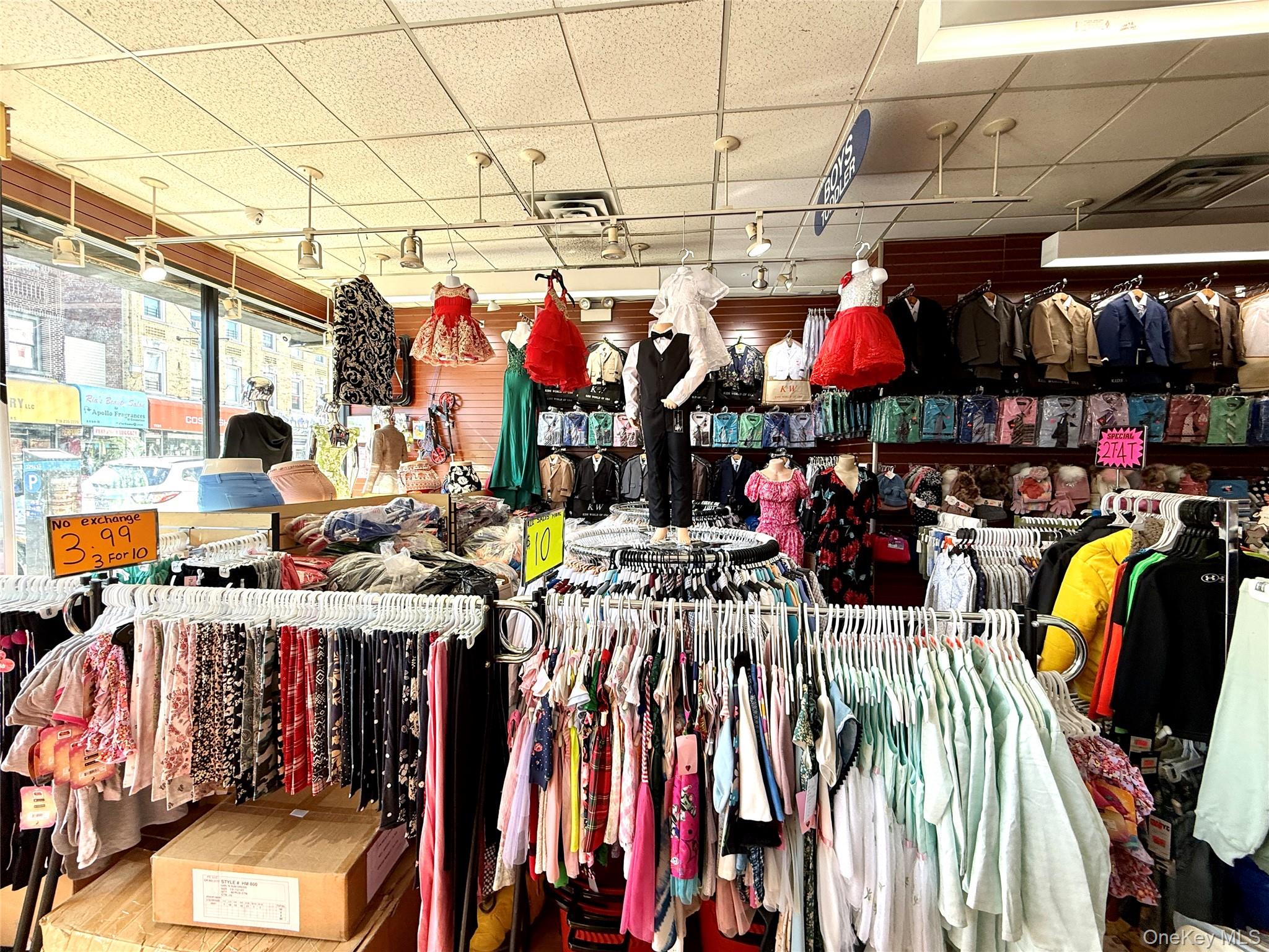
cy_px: 476
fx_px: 513
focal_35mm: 14
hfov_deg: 102.1
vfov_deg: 85.7
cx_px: 634
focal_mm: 2.22
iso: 100
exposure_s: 1/99
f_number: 2.2
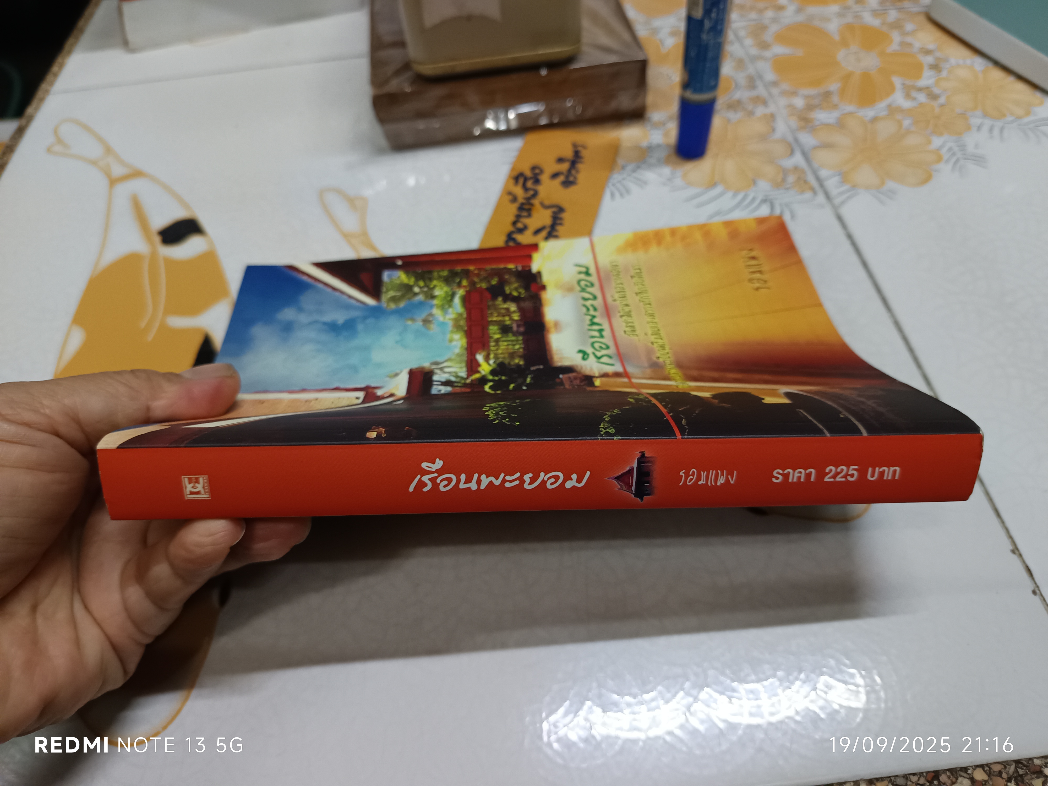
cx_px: 524
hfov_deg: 71.6
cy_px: 393
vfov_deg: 56.8
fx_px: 727
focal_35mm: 24
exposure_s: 1/33.3
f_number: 1.7
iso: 929
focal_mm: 5.31
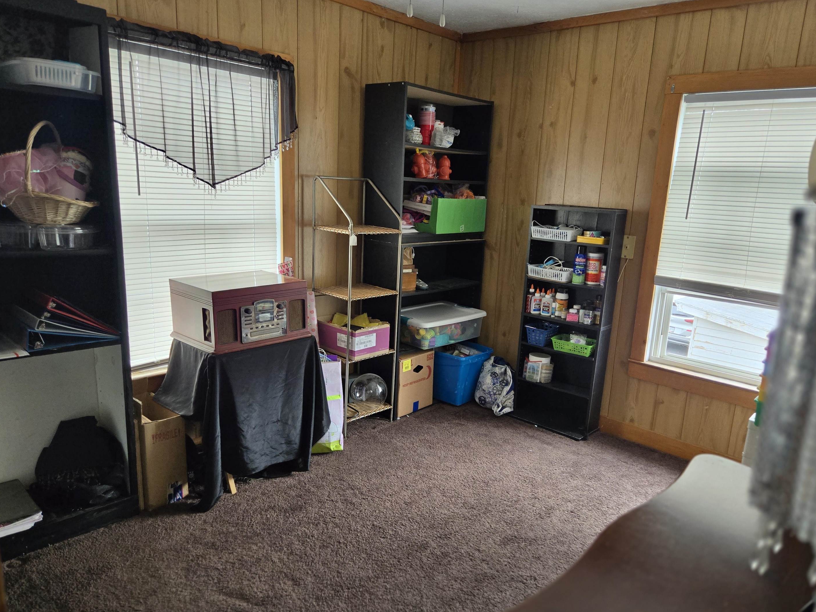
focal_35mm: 25
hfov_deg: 69.4
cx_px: 422
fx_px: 589
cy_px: 327
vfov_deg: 54.8
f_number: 1.8
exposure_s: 1/240
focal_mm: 5.4
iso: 400
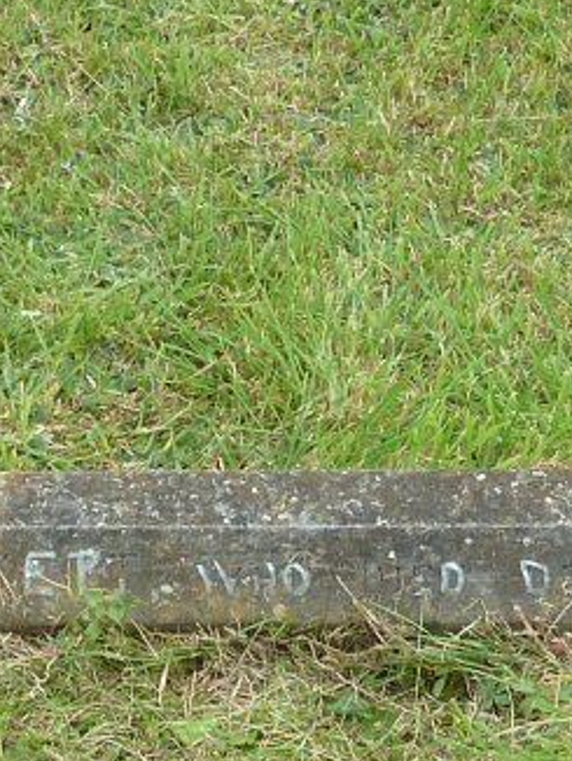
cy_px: 484
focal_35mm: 115
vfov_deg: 17.1
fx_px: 2530
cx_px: 425
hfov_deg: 12.9
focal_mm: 4.1
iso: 80
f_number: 3.5
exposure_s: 1/125
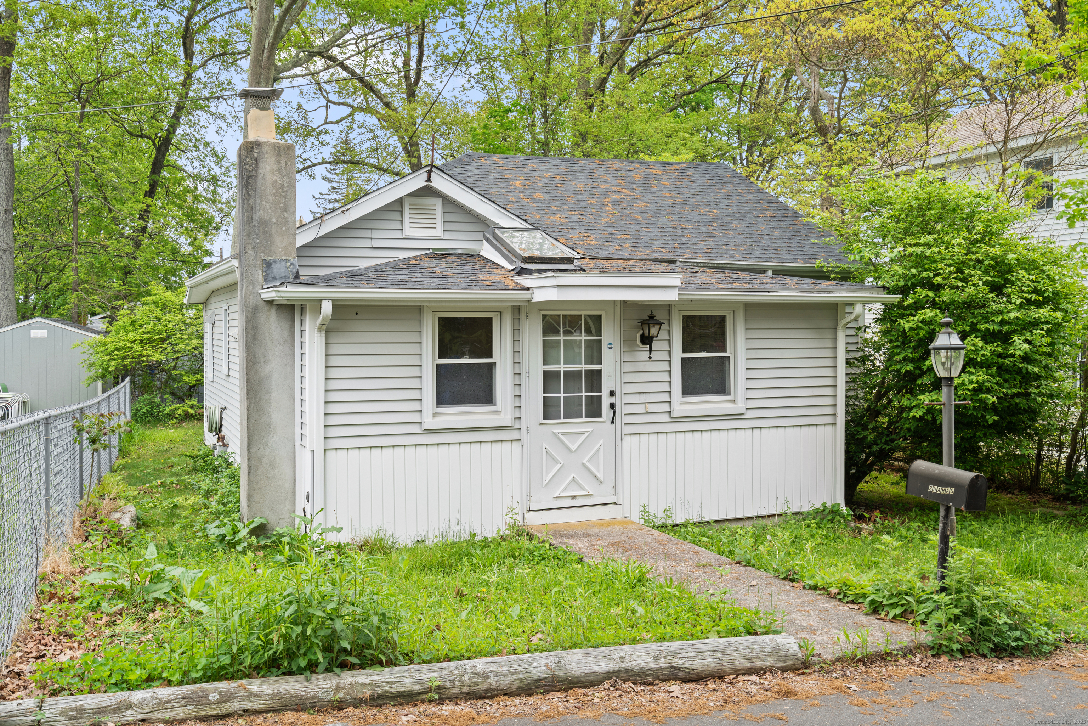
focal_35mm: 33
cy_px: 363
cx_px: 544
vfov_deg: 40.0
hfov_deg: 57.2
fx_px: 997
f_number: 9
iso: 200
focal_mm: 33
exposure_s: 1/13
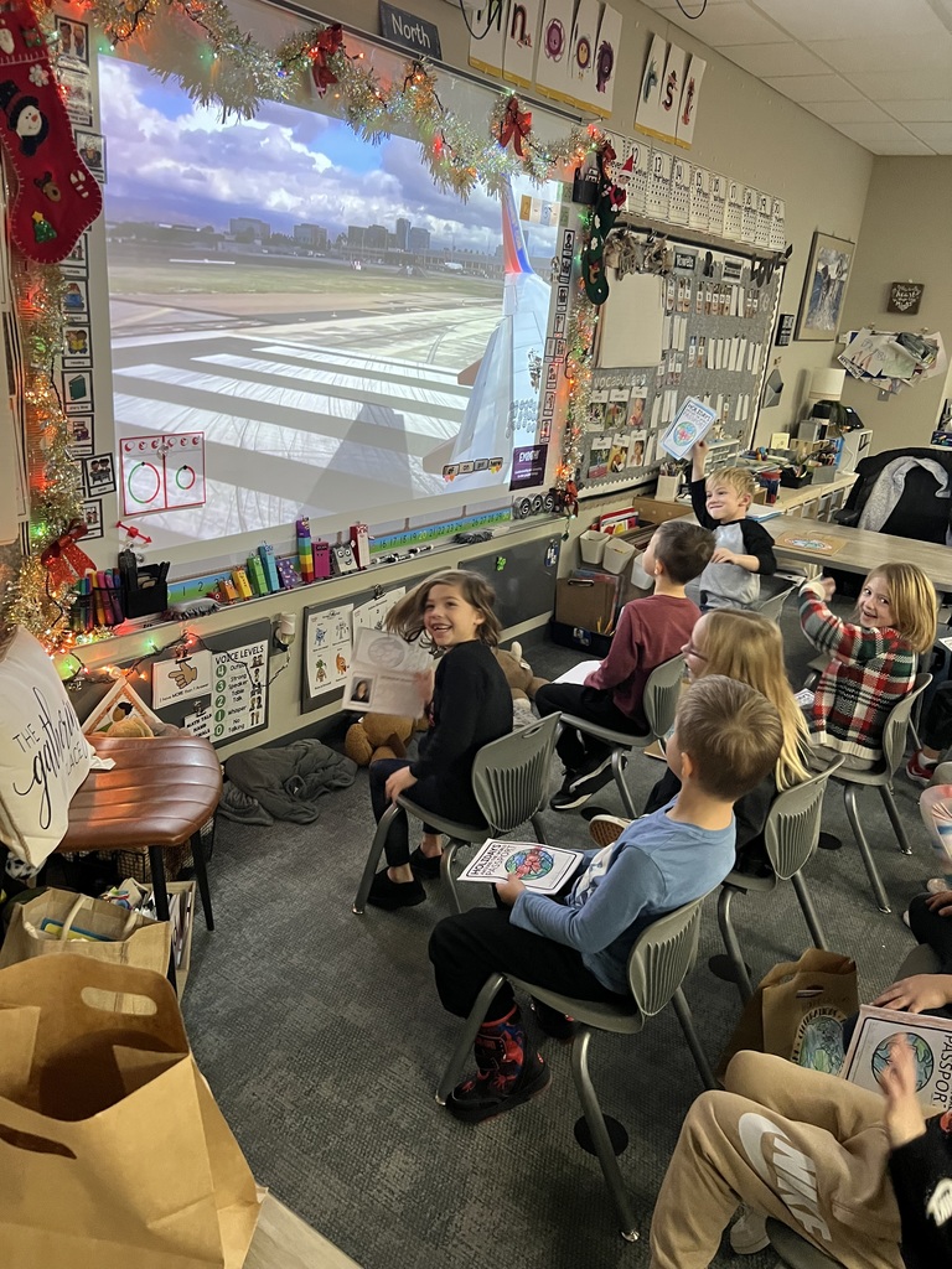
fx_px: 953
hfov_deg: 53.1
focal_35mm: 26
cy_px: 634
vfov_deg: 67.3
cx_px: 476
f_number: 1.5
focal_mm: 5.7
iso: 500
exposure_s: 1/60
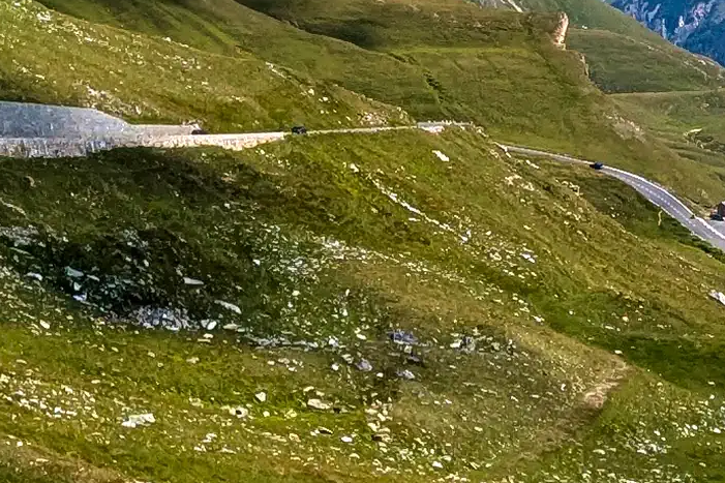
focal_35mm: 97
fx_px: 1953
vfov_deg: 13.9
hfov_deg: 20.5
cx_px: 686
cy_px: 36
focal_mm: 2.35
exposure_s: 1/1499
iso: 47
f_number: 2.2
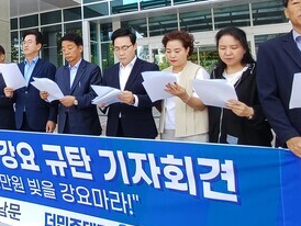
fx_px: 305
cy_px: 56
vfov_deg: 39.6
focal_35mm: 35
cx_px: 52
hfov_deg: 48.9
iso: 64
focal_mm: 1.64
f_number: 2.2
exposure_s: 1/120
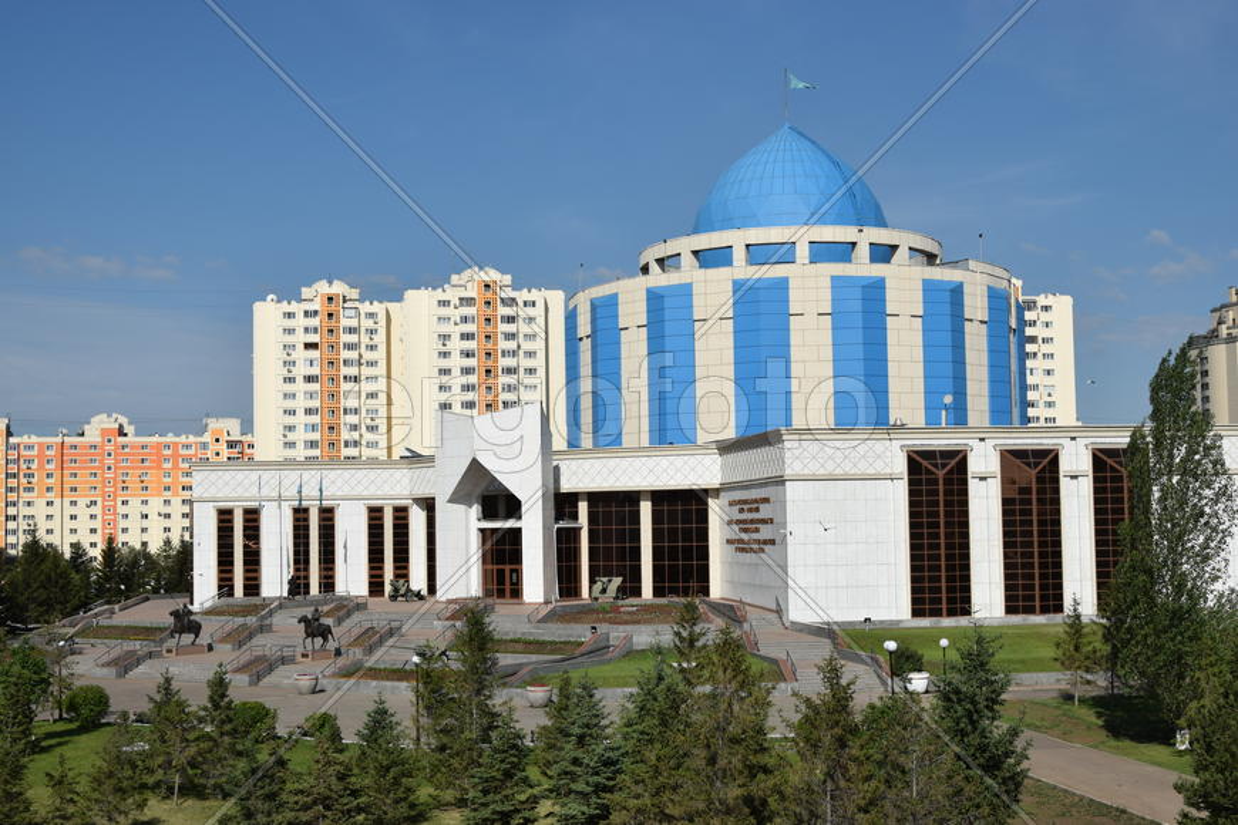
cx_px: 619
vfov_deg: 28.1
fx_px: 1651
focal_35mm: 48
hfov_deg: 41.1
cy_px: 412
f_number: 9
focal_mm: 32
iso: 100
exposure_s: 1/400
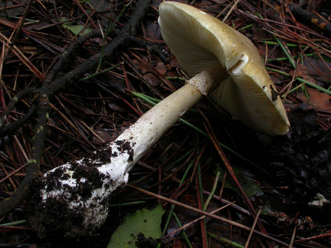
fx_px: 660
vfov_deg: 21.3
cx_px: 166
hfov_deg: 28.2
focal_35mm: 69
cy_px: 124
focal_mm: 14.4
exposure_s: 1/8
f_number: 9.4
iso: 200
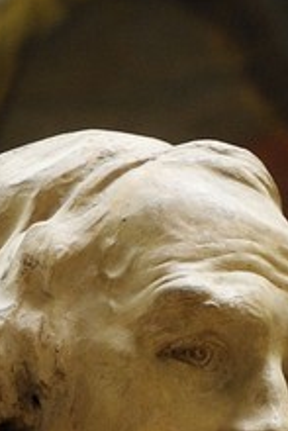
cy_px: 1499
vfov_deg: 4.7
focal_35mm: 407
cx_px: 378
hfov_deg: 3.4
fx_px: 4876
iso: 800
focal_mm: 56
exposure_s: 1/40
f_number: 4
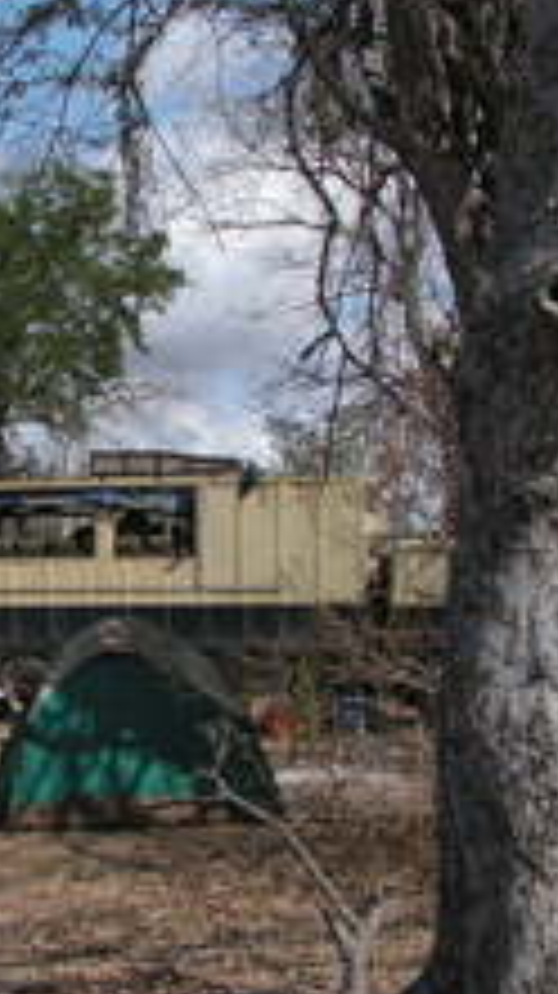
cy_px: 540
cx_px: -81
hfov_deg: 16.4
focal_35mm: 71
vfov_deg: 29.8
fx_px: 1871
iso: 50
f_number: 4.8
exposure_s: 1/400
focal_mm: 6
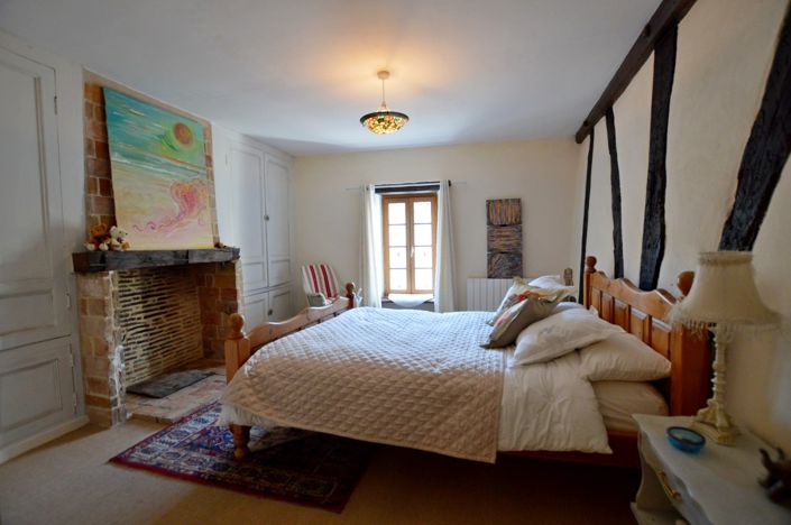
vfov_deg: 77.2
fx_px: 329
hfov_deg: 100.5
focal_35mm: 15
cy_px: 262
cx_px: 396
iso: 900
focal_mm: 10
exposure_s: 1/60
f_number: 3.5
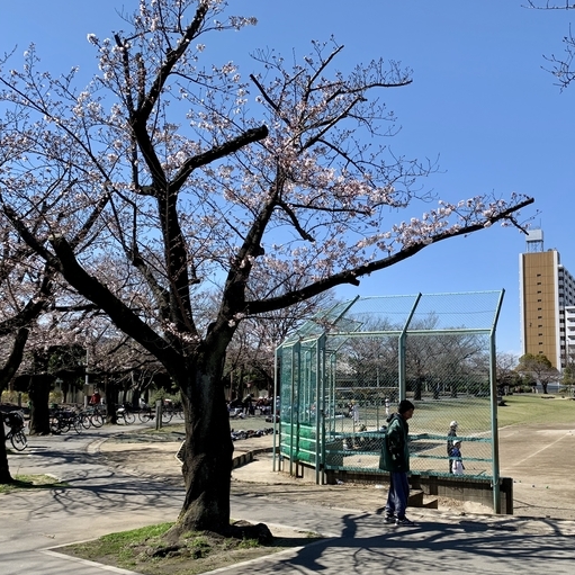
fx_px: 677
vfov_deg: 45.9
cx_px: 395
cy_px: 326
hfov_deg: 45.2
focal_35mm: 36
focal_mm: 4.25
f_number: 1.8
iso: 25
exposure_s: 1/1992
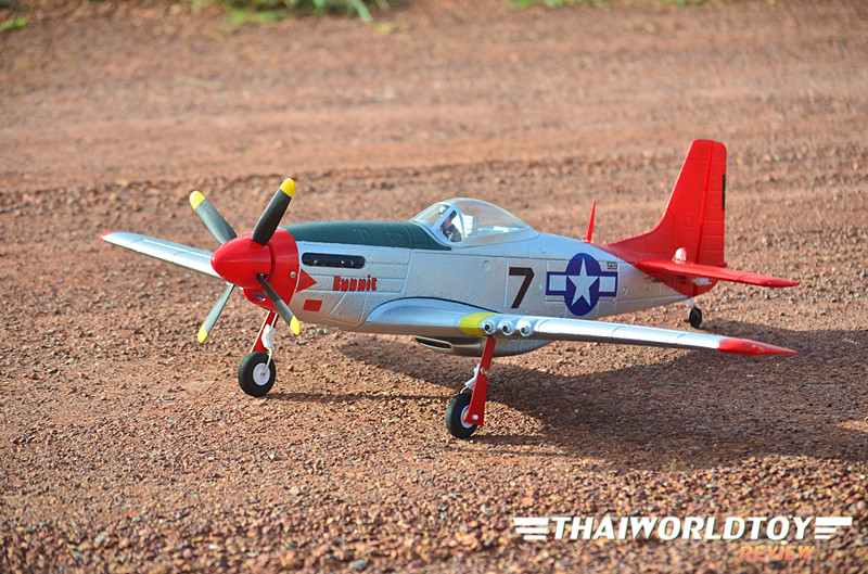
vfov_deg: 10.1
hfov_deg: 15.2
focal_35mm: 135
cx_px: 434
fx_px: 3247
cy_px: 287
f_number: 5.6
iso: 100
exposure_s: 1/320
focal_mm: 90
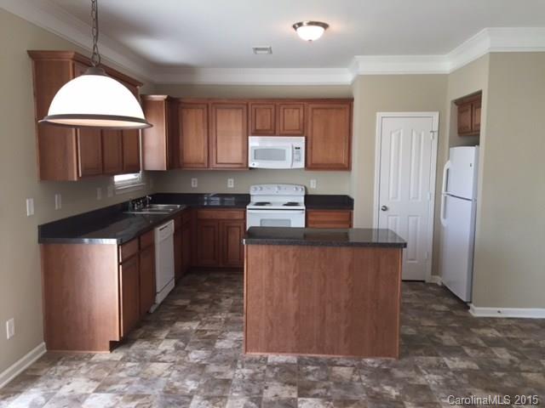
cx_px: 272
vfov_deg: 48.2
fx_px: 457
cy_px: 204
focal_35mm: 29
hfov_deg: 61.7
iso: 32
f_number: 2.2
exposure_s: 1/30
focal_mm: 4.15
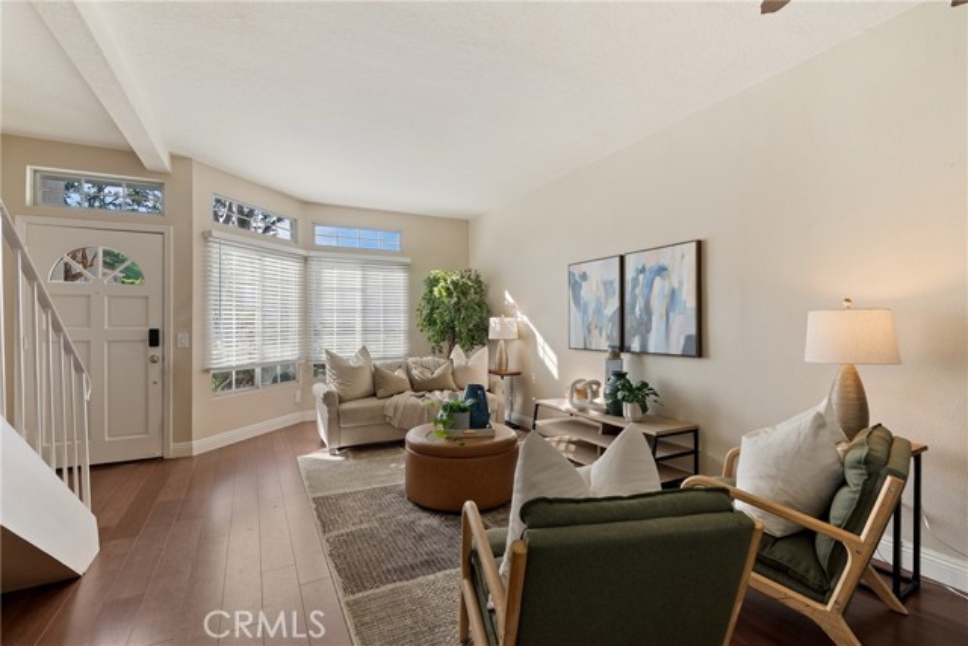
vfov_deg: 73.8
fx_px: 430
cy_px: 323
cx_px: 484
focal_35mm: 16
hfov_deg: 96.7
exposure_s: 1/8
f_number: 9
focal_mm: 16
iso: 400
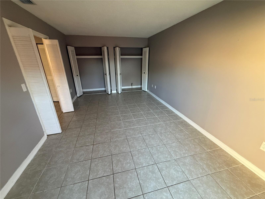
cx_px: 132
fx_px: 107
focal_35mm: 14
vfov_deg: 85.7
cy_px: 100
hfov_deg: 102.1
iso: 500
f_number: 2.2
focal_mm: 2.22
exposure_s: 1/60
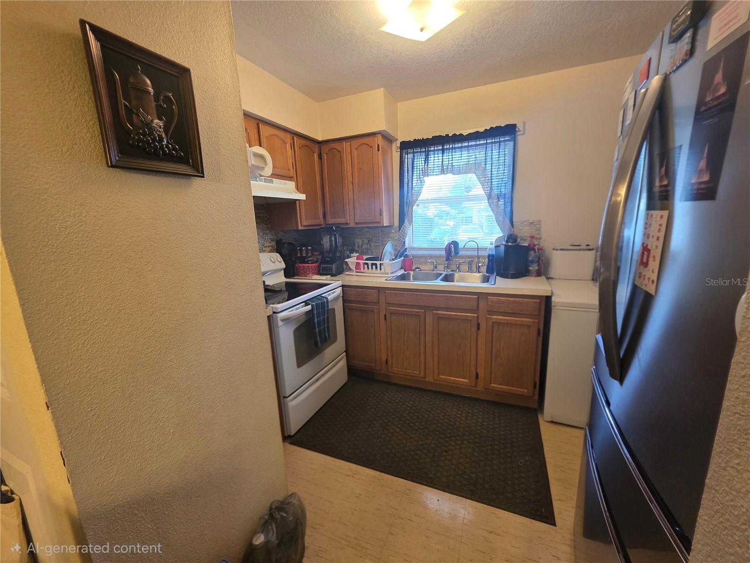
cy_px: 282
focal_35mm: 13
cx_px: 375
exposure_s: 1/60.2
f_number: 1.9
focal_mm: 2.2
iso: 250
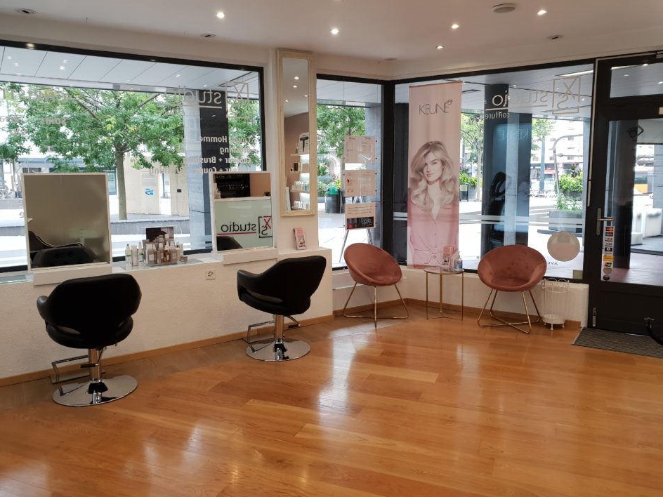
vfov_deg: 51.4
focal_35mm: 27
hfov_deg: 65.3
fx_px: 517
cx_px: 324
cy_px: 243
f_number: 2.4
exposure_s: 1/50
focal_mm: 4.3
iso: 125
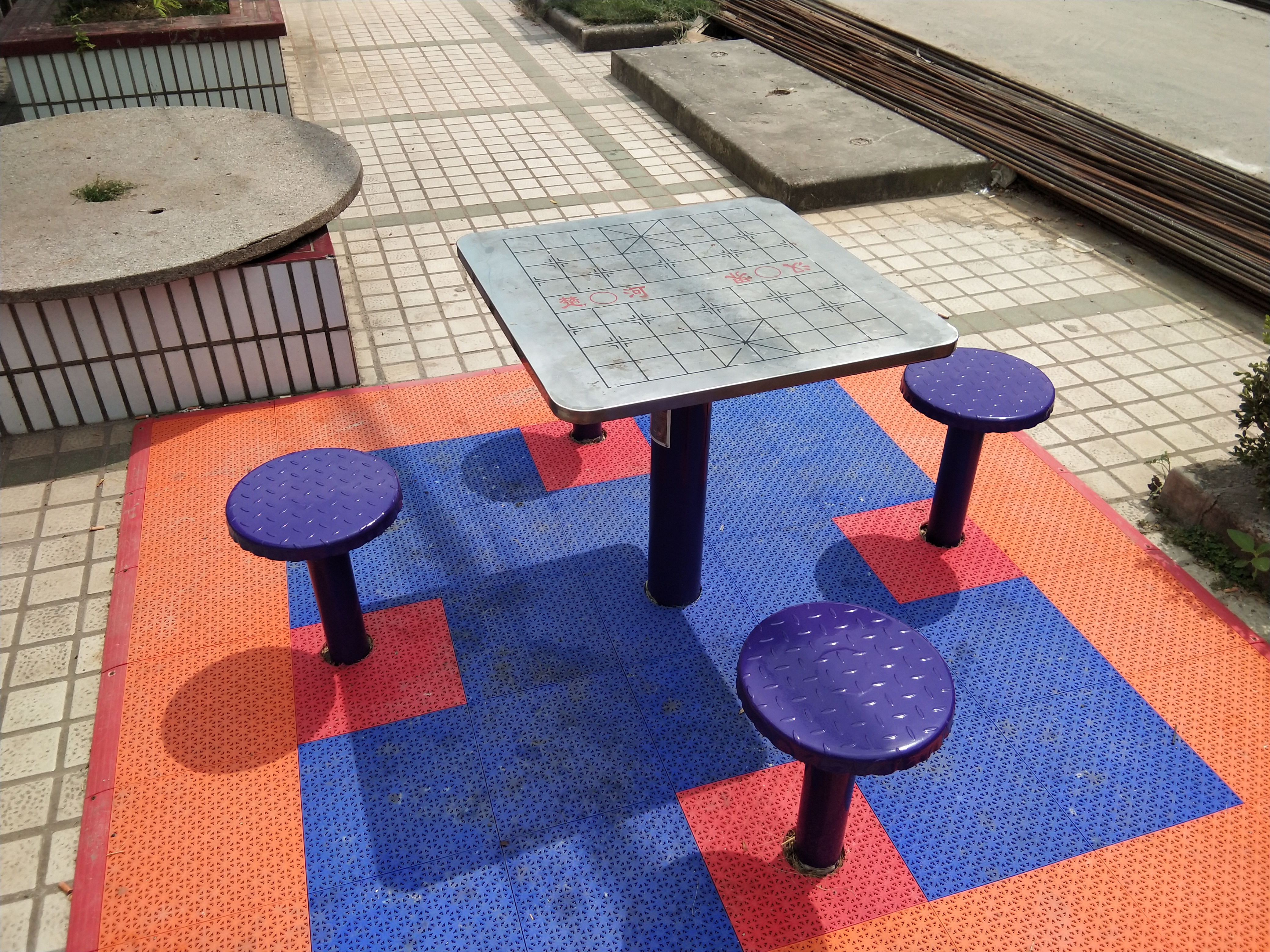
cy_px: 476
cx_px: 635
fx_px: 1137
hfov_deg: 58.4
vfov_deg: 45.4
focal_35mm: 31
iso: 50
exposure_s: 1/918
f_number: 2.2
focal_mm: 3.69
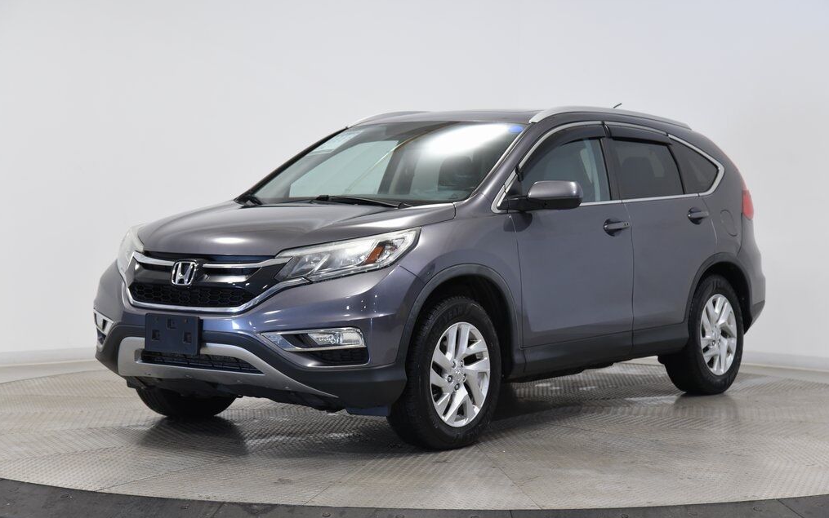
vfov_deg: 18.1
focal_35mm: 72
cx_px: 413
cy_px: 250
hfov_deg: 28.6
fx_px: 1627
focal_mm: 70
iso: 1600
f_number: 5
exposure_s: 1/80
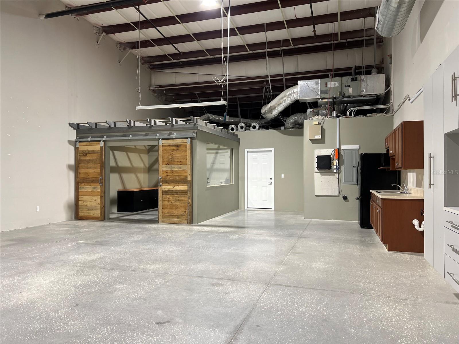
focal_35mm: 26
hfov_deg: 67.3
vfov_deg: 53.1
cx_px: 230
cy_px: 172
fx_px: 345
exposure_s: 1/60
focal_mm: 5.7
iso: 80
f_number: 1.5
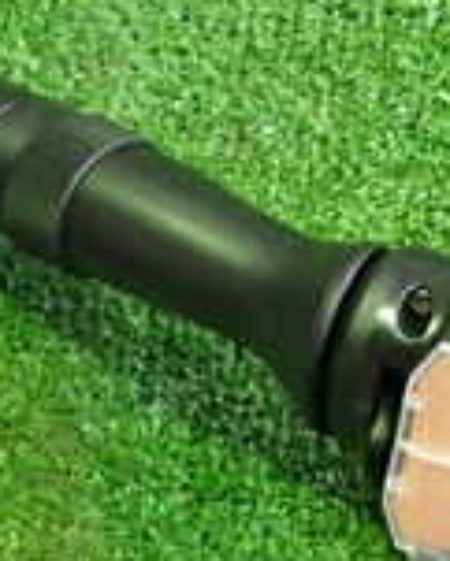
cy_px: 372
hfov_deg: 11.9
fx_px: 1929
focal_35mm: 116
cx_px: 893
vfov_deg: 16.5
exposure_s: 1/30
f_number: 2.3
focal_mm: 5.4
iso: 640
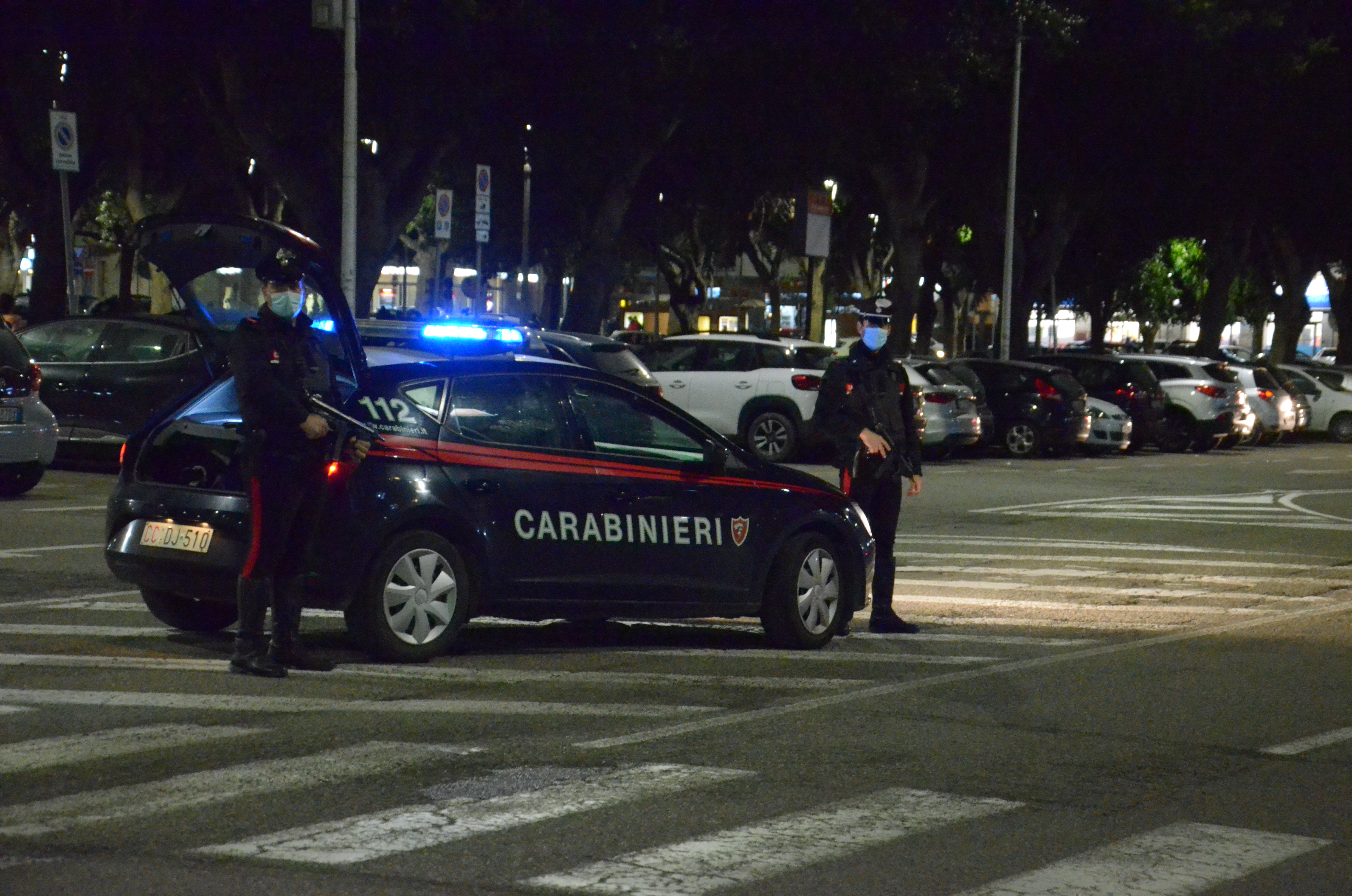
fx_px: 3710
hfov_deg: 20.7
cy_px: 448
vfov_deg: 13.8
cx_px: 676
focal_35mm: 99
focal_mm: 66
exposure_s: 1/60
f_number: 5.3
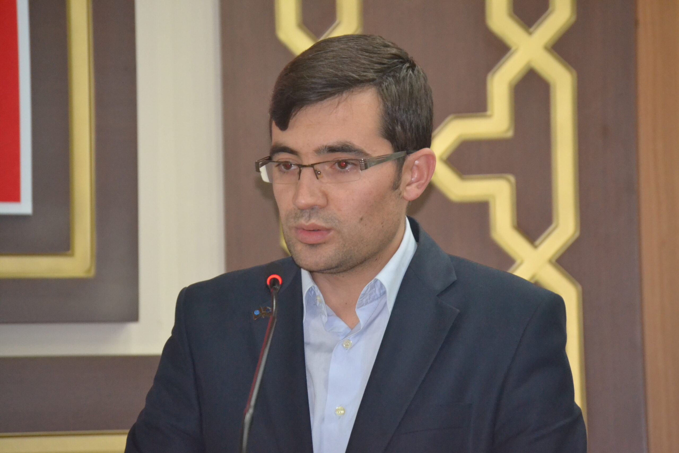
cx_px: 340
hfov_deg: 10.2
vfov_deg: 6.8
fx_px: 3819
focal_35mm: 202
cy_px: 226
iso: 3200
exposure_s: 1/60
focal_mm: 135
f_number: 5
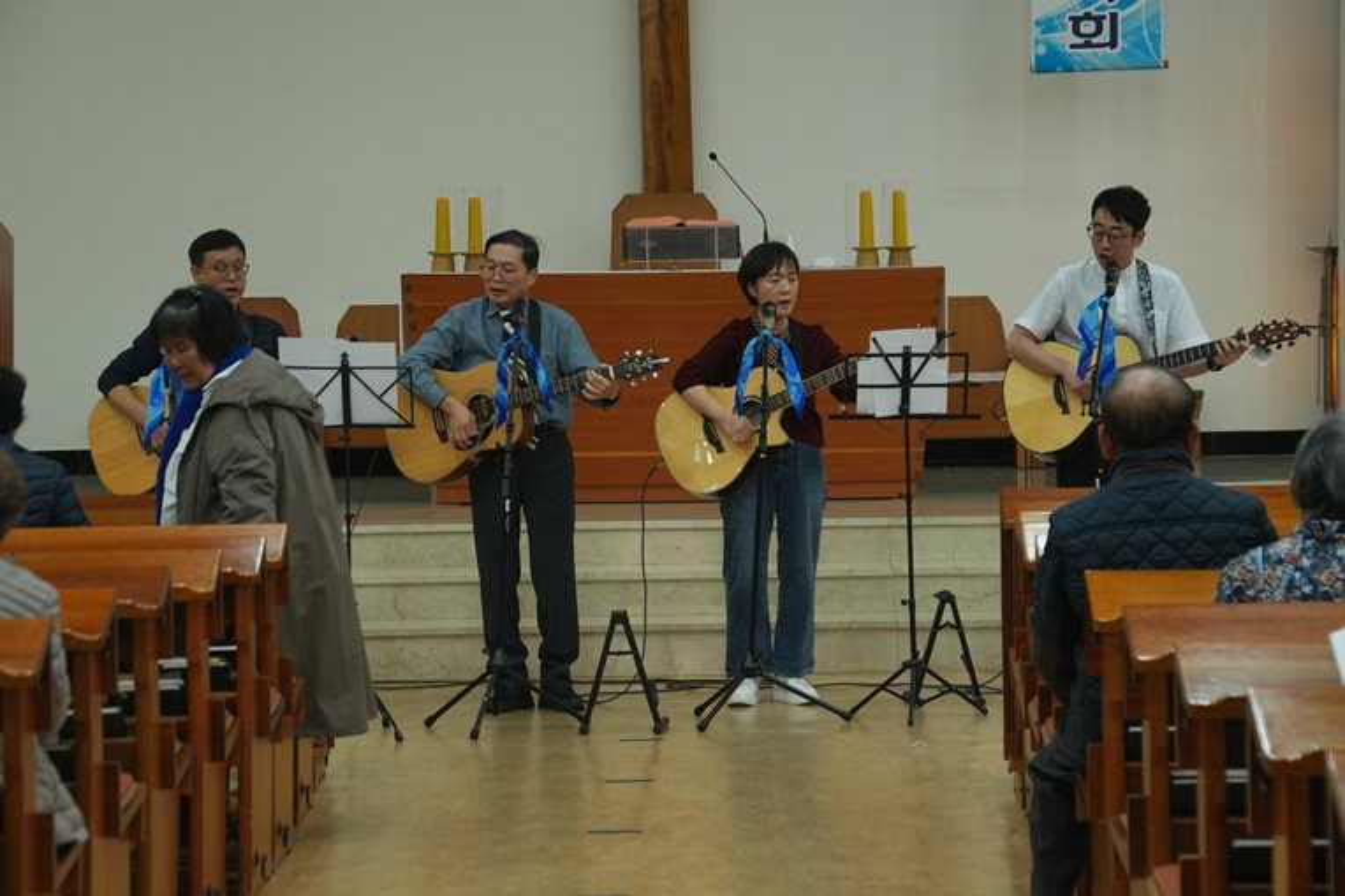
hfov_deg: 17.1
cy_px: 448
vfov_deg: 11.4
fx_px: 4482
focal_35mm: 120
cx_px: 672
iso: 1600
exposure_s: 1/100
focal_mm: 80
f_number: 5.6
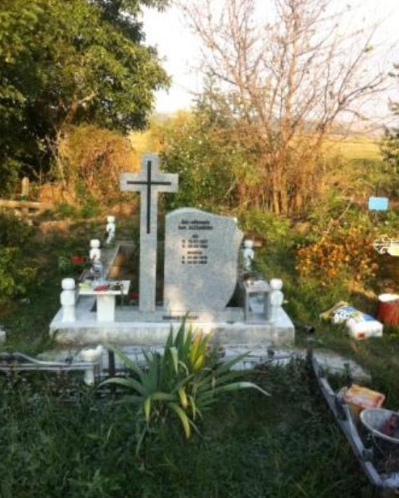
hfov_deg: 40.2
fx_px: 546
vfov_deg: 49.1
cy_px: 251
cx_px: 199
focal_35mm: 37
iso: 80
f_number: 2.8
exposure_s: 1/437
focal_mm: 3.85
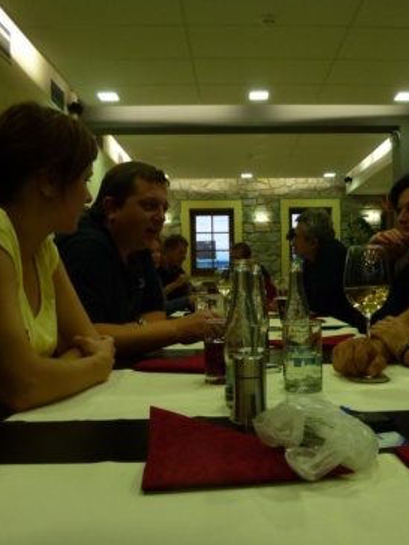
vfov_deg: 55.3
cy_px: 266
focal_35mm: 33
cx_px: 253
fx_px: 520
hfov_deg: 42.7
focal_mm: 4.3
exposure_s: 1/50
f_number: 3.3
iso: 200
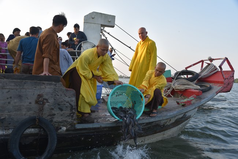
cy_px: 80
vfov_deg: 38.9
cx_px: 119
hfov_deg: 55.8
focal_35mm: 34
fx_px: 225
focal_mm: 34
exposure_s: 1/200
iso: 400
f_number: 7.1
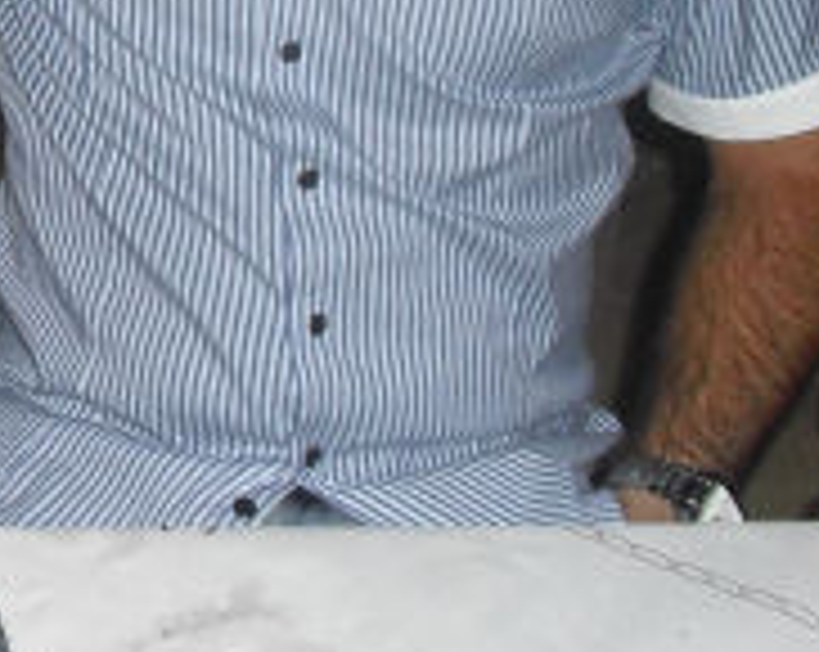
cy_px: -229
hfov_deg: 15.6
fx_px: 2759
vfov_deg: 13.0
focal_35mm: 114
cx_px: -382
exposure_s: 1/60
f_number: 3.1
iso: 200
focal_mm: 6.3
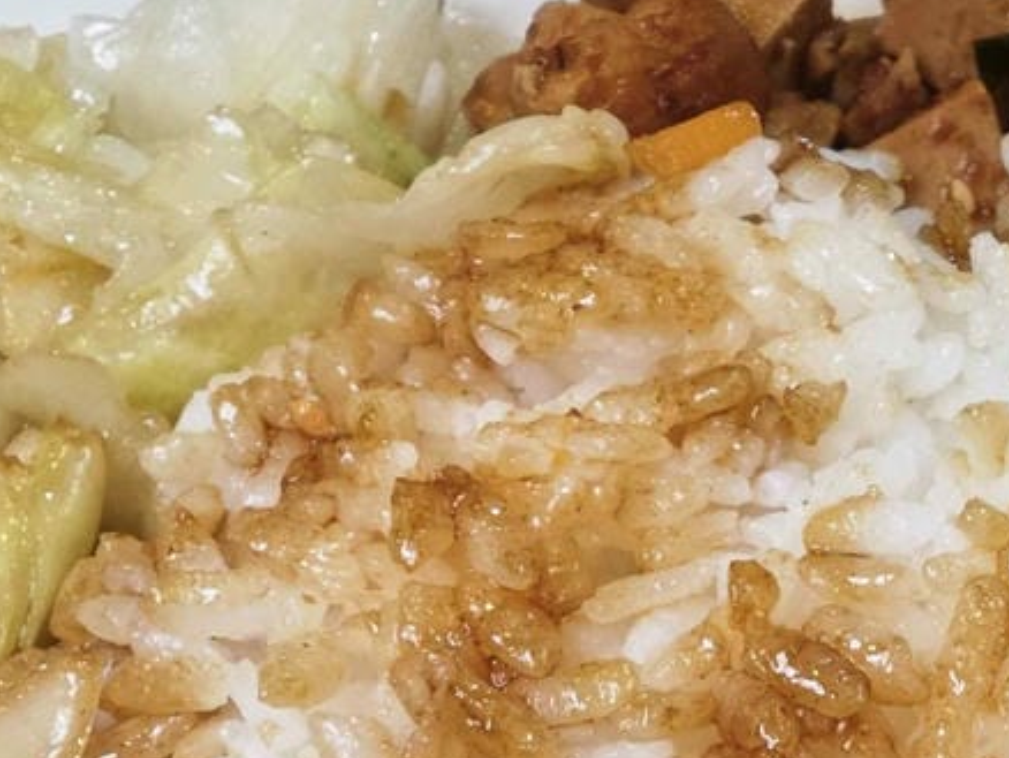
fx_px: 1837
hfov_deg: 28.8
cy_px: 887
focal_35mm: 63
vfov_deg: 21.8
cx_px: 1004
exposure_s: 1/60
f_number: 1.8
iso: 125
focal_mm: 2.03
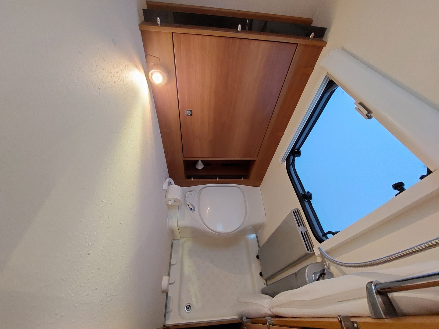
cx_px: 220
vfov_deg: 89.9
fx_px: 165
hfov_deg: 106.2
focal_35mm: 13
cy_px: 164
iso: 800
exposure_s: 1/10
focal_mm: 1.74
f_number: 2.2
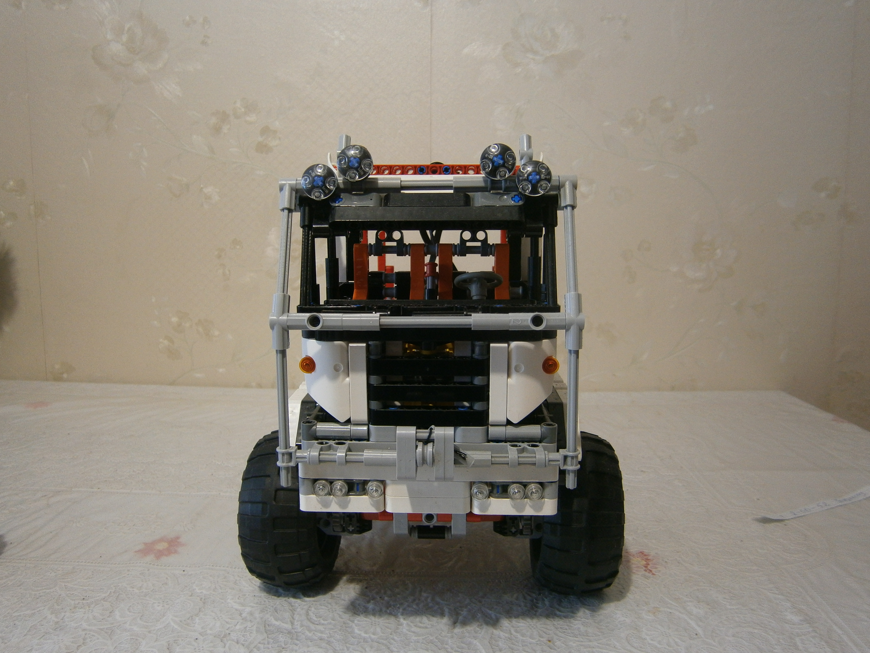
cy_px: 326
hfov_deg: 67.3
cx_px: 435
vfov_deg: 53.1
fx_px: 653
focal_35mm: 26
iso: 125
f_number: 2.8
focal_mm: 4.7
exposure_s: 1/6
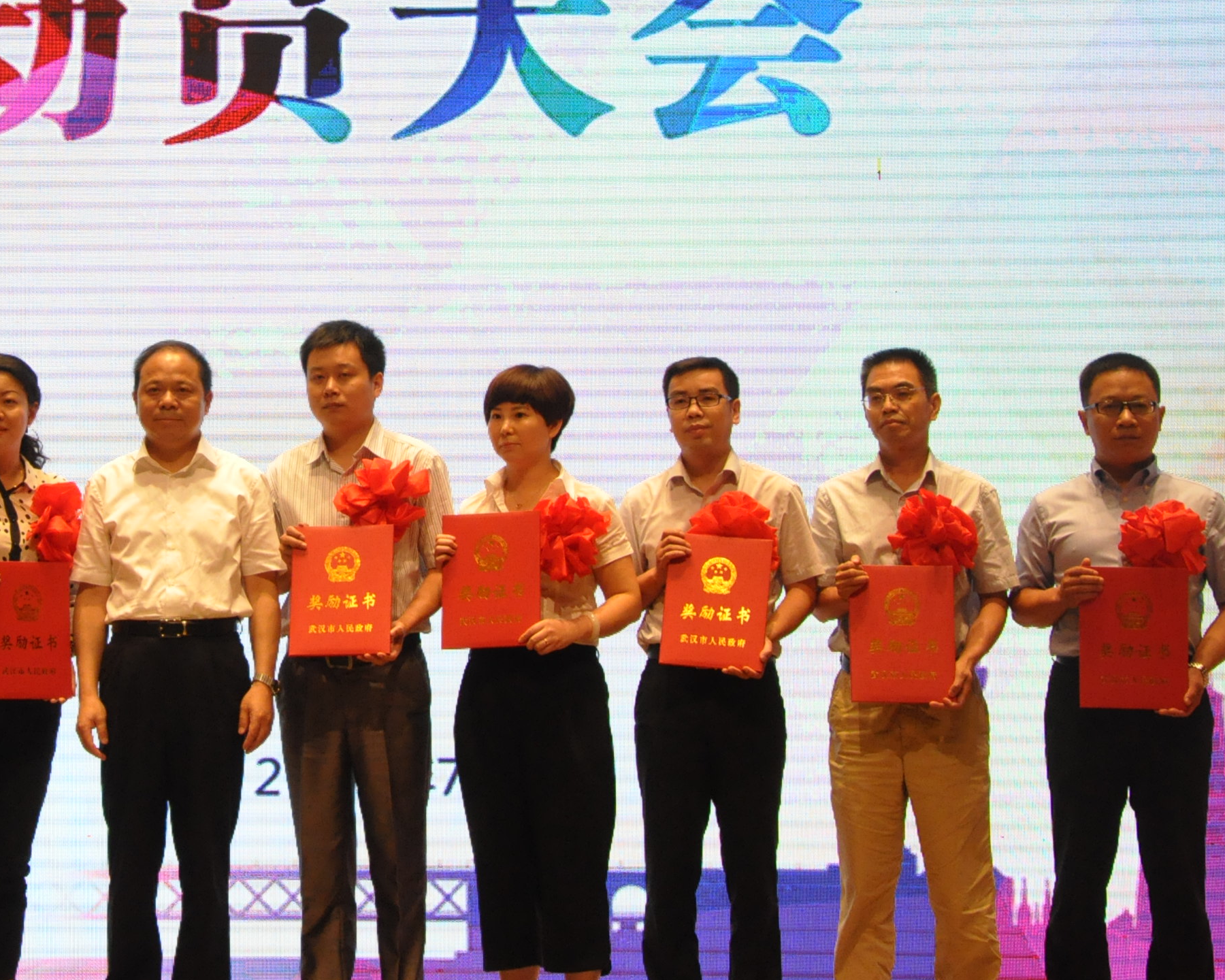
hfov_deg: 9.6
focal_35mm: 201
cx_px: 231
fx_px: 7287
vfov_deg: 7.7
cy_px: 276
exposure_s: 1/200
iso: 2200
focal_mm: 80
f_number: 5.3
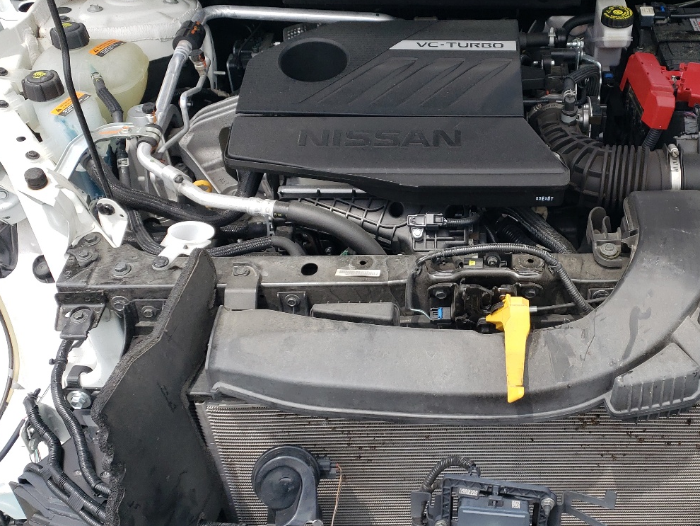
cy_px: 258
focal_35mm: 42
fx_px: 850
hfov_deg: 43.9
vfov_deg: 34.4
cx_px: 489
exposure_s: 1/1667
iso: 50
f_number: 1.5
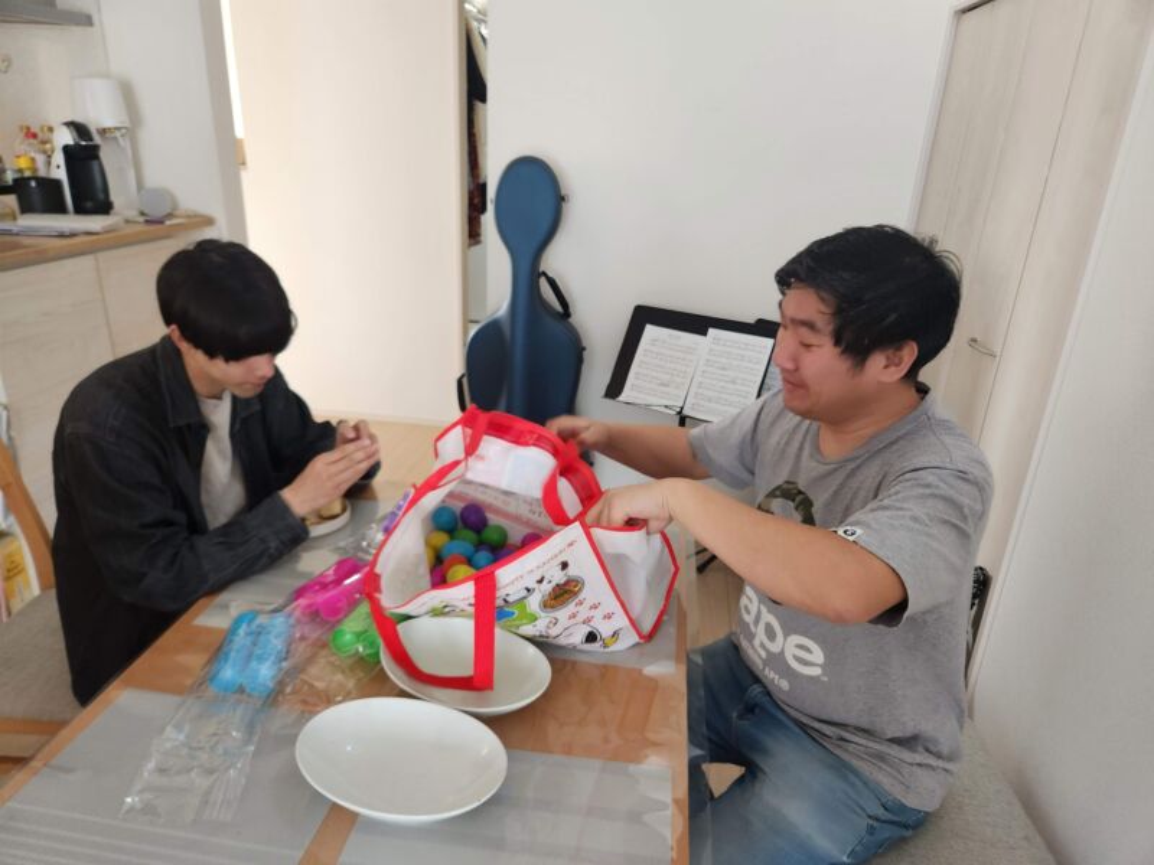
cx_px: 577
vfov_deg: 58.9
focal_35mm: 23
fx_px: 767
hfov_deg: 73.9
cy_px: 432
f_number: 1.8
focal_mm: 5.4
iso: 400
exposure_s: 1/100
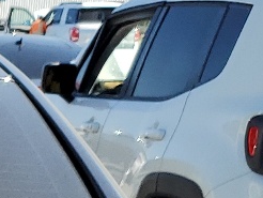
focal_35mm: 169
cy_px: 520
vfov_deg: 8.0
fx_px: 1285
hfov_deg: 10.3
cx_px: -346
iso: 50
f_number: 1.5
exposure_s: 1/1667
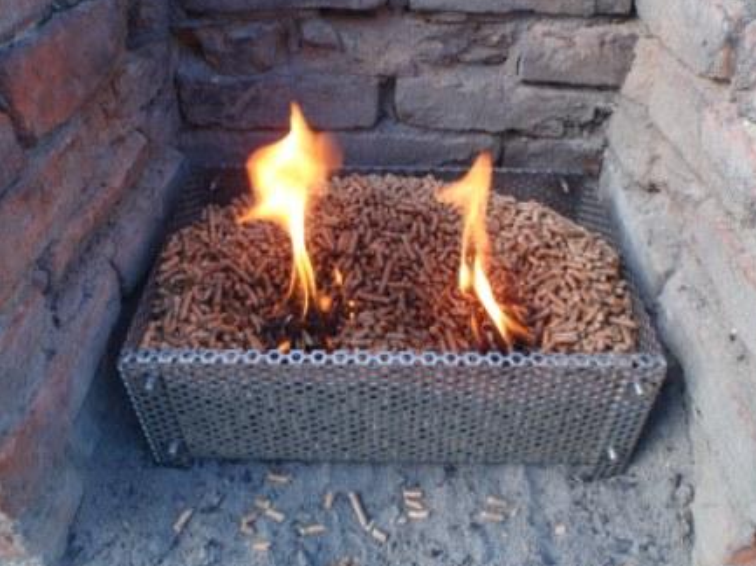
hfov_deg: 61.7
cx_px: 388
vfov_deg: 48.2
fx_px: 633
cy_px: 285
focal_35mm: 29
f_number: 3.5
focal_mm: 5
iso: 64
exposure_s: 1/60
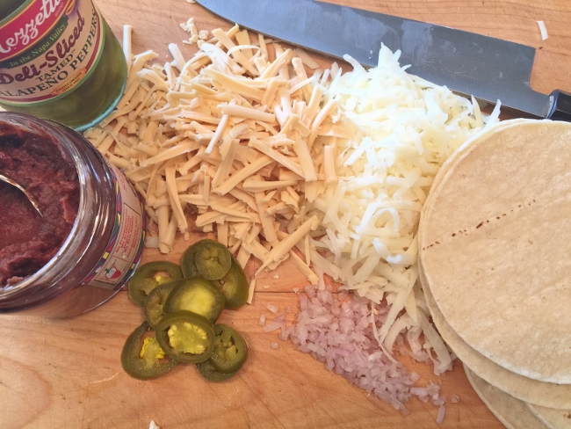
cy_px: 214
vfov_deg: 48.3
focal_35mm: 29
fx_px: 479
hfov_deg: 61.6
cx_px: 286
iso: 40
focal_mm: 4.15
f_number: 2.2
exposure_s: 1/30
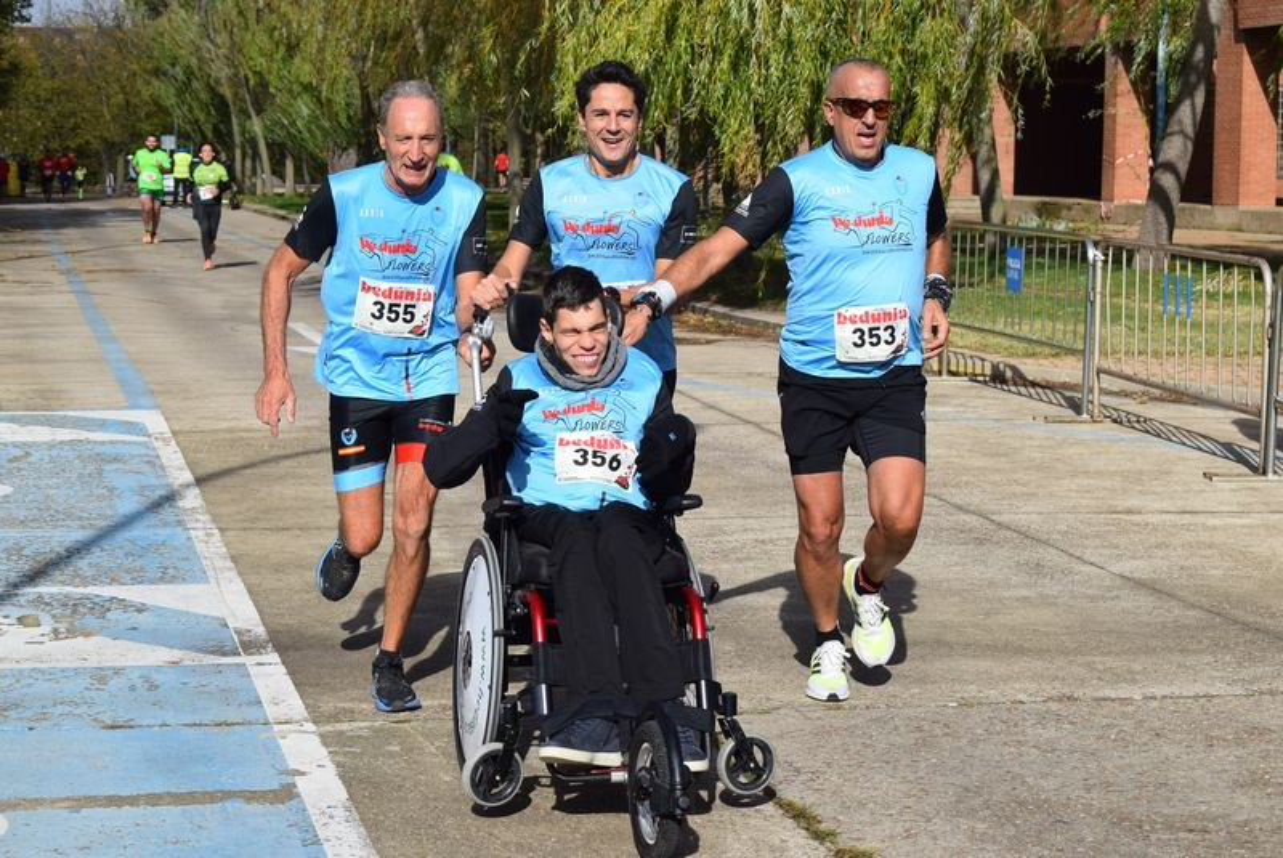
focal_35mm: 78
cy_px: 429
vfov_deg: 17.5
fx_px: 2782
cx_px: 642
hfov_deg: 26.0
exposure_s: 1/2000
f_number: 7.1
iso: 400
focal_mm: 52
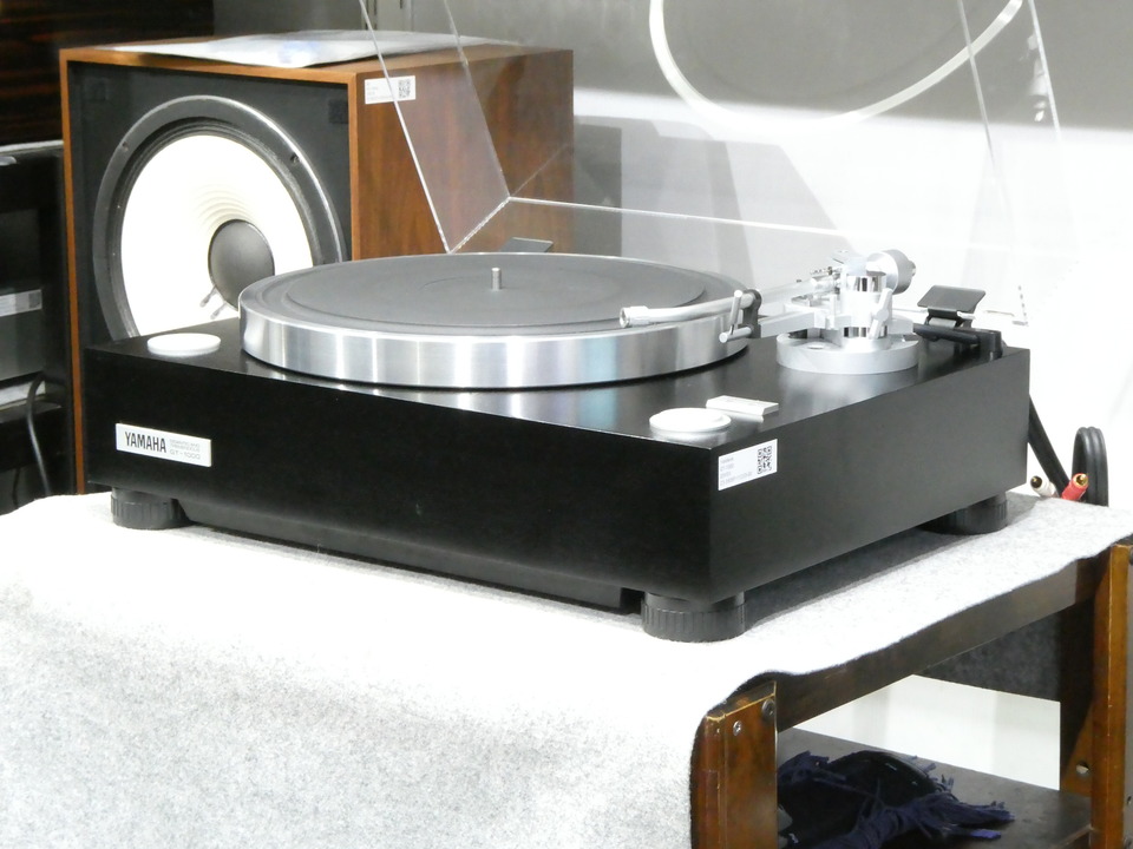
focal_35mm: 84
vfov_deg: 17.6
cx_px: 566
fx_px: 2749
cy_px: 424
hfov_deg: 23.3
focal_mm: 15
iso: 1600
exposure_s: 1/8
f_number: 7.1
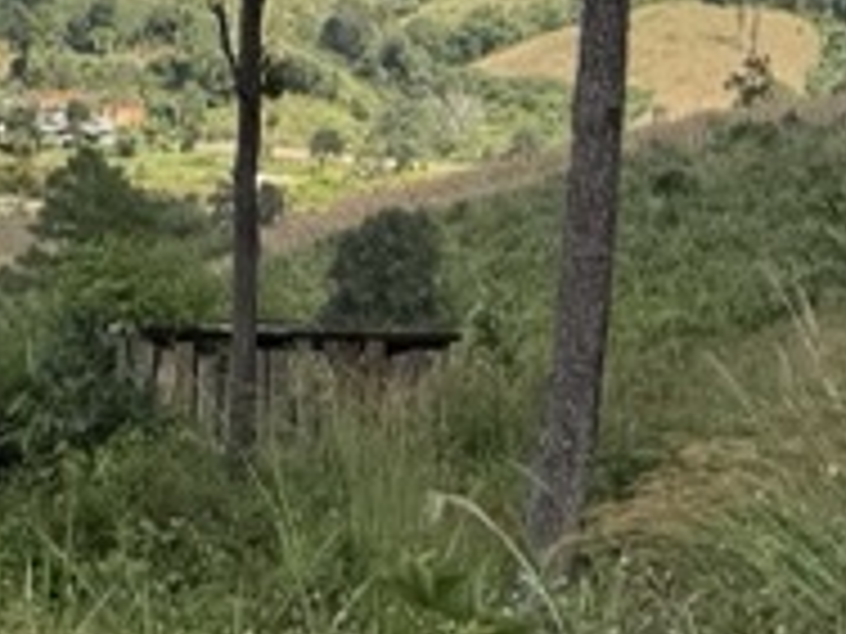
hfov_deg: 12.0
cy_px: -126
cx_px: 58
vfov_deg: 9.0
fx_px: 3984
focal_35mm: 163
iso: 80
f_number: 1.78
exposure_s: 1/5814
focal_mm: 6.76
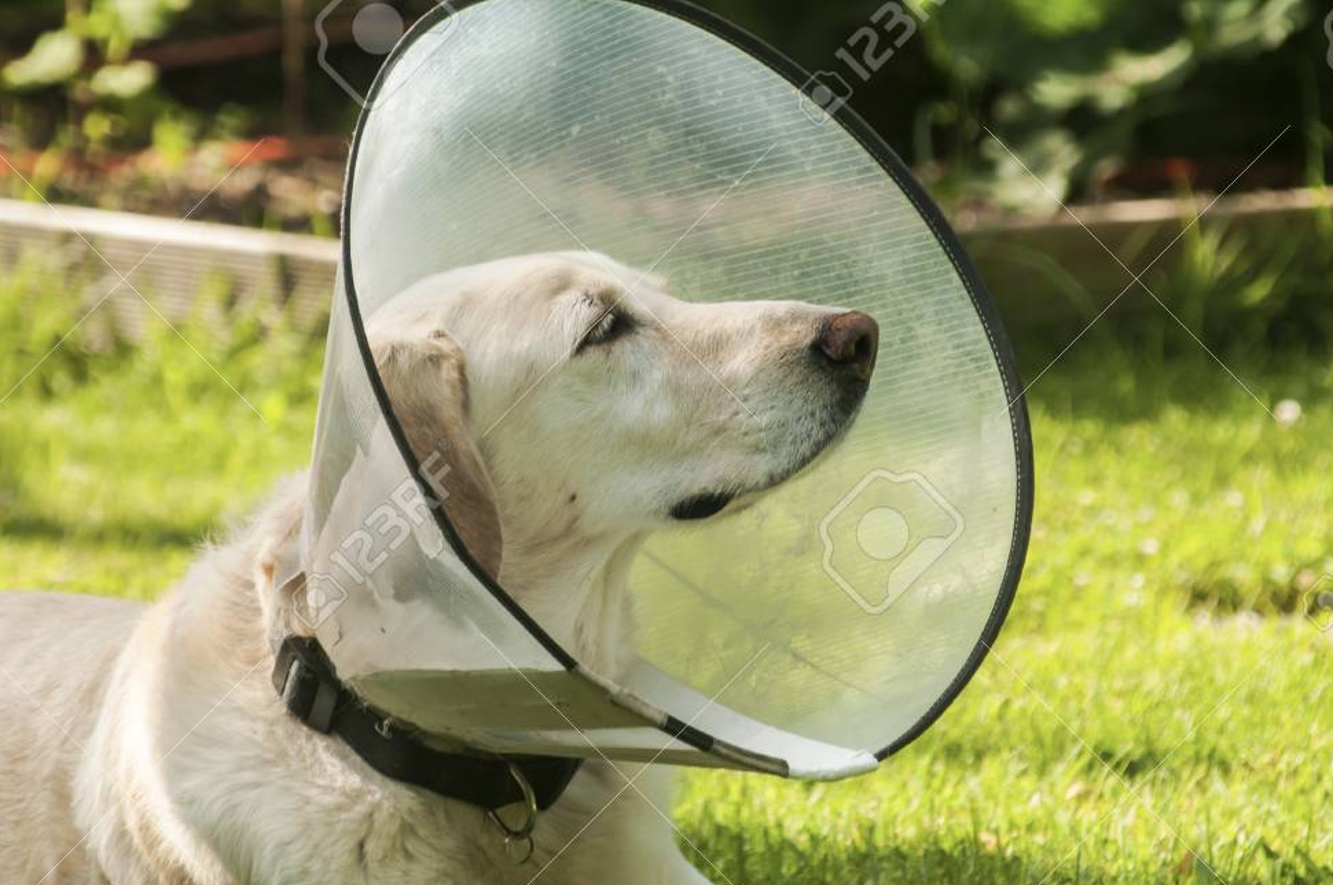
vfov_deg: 3.4
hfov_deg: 5.1
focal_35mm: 402
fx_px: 14865
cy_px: 483
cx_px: 628
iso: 200
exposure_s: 1/60
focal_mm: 200
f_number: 8
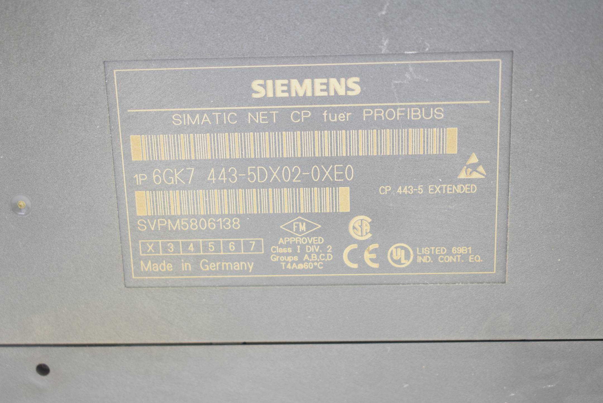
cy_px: 202
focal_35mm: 57
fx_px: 955
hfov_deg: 35.0
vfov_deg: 23.8
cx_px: 302
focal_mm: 38
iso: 1100
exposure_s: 1/60
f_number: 4.8
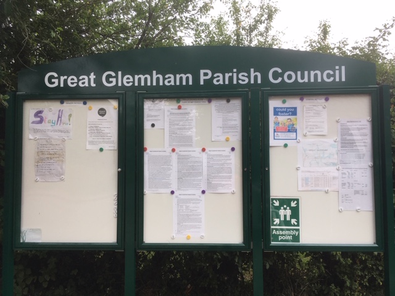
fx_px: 331
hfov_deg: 61.7
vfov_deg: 48.2
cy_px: 148
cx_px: 198
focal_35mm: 29
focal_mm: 4.15
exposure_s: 1/314
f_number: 2.2
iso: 25
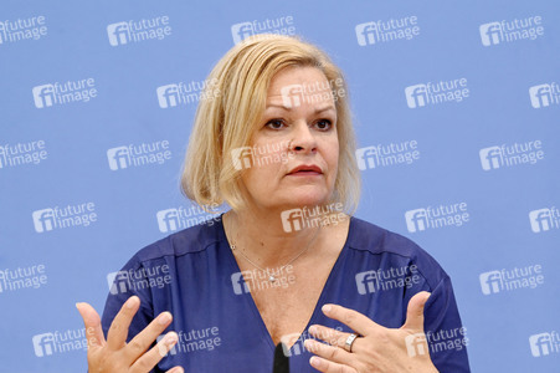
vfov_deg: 11.2
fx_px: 1896
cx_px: 280
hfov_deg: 16.8
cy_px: 186
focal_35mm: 122
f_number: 7.1
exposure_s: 1/400
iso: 4000
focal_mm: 122
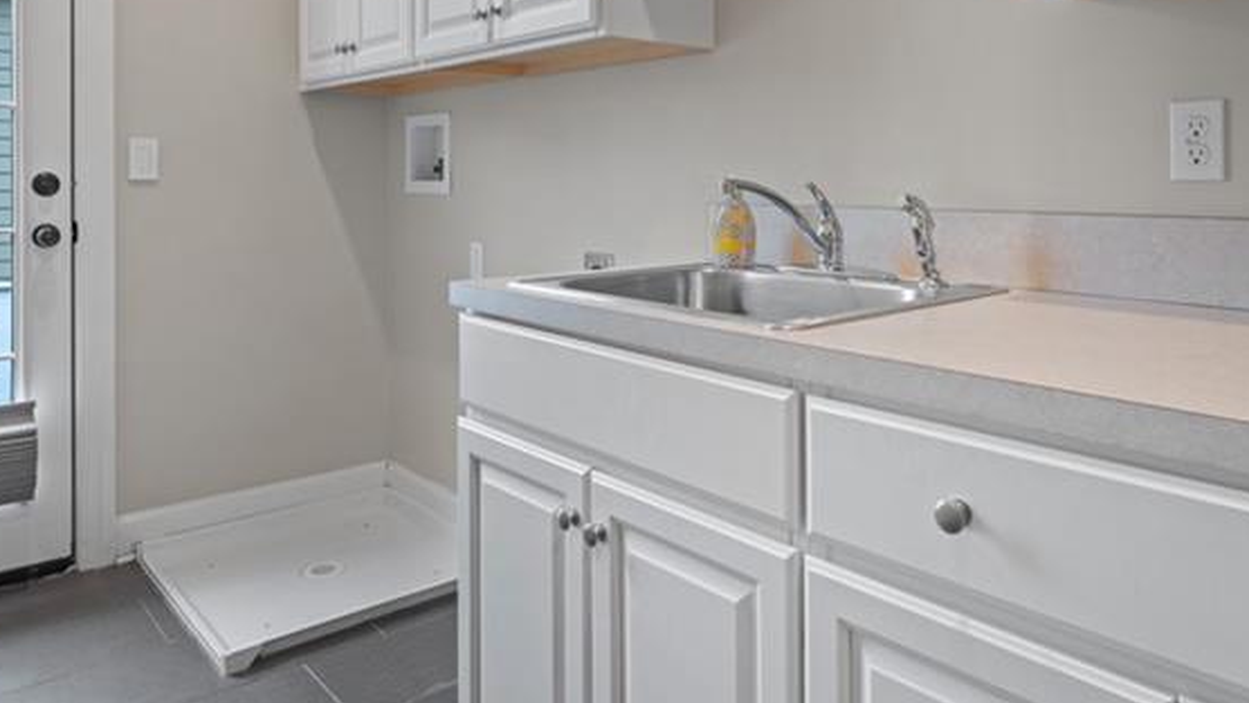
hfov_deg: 69.8
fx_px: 894
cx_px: 649
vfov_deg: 41.4
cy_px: 157
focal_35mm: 27
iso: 400
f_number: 7.1
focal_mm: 14
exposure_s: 1/2.5
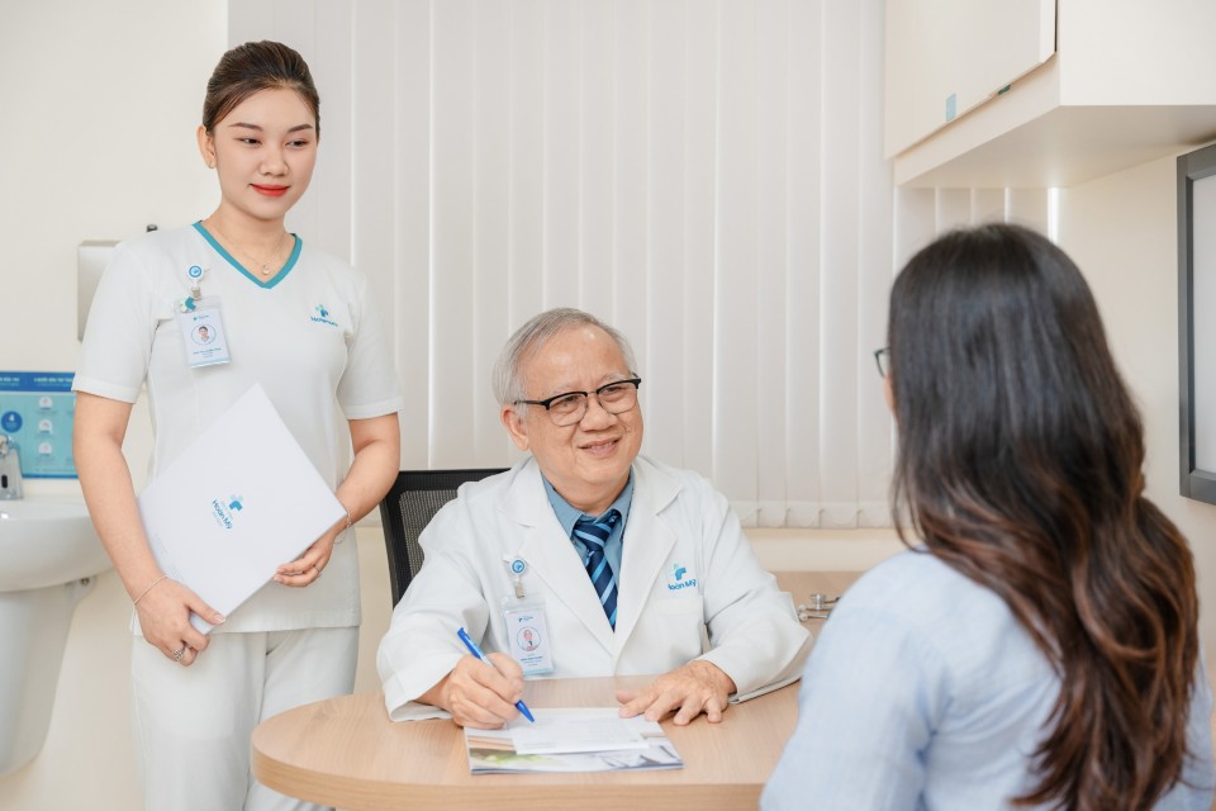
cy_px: 406
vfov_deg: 25.1
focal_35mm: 54
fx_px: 1820
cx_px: 608
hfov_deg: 36.9
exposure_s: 1/125
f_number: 3.5
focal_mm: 53.9
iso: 320
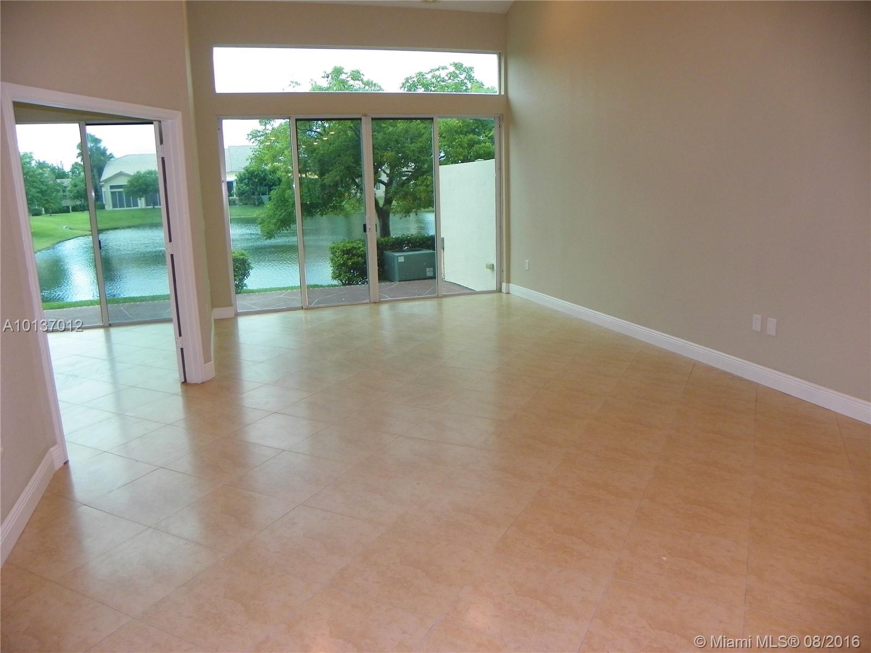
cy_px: 326
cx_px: 436
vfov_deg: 53.1
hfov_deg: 67.3
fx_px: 654
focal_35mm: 26
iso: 100
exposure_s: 1/30
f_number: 2.8
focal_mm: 4.6
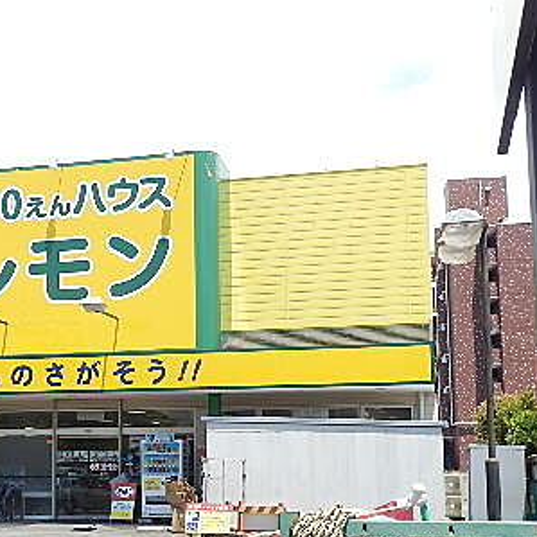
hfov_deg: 24.2
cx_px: 102
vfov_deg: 24.6
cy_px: 343
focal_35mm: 70
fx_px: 1229
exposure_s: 1/640
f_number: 3.9
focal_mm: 6.6
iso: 80
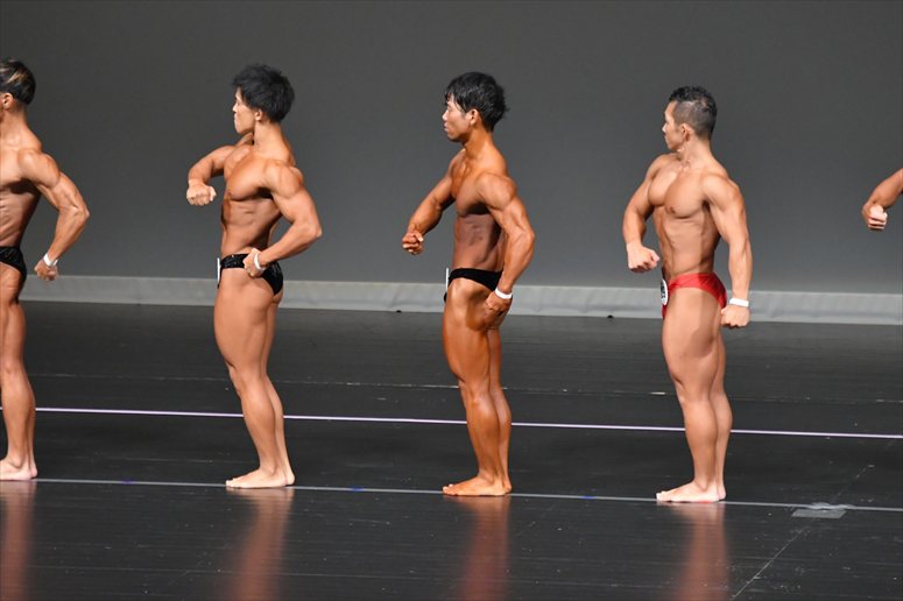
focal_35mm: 315
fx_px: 7897
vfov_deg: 4.4
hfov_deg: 6.5
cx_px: 452
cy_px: 300
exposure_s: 1/400
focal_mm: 210
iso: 5000
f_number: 5.6
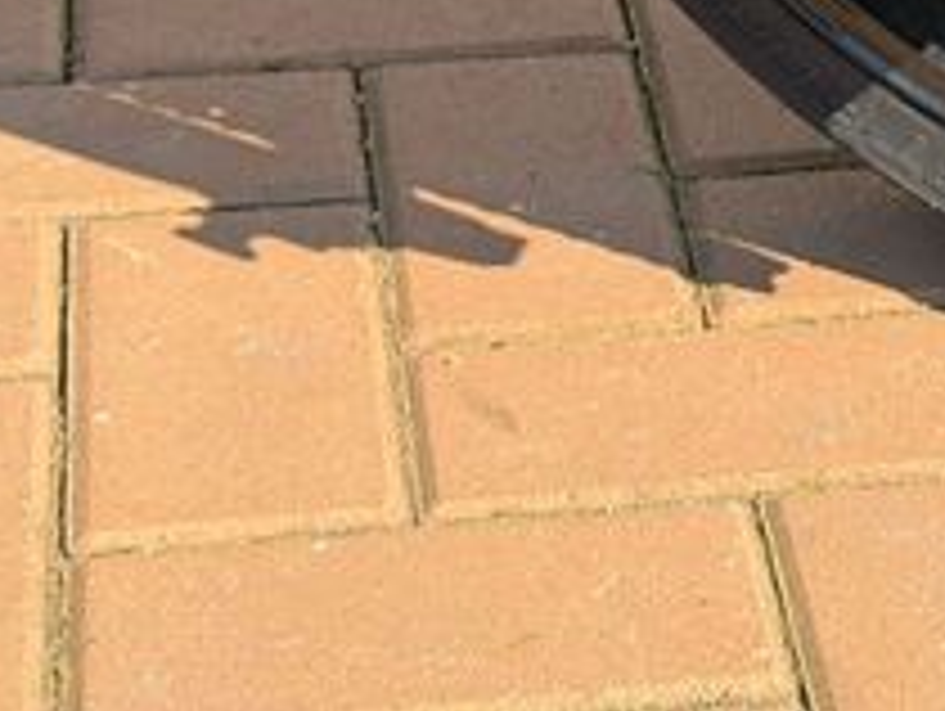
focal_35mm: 146
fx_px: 3990
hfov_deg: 13.3
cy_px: -292
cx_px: 1030
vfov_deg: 9.9
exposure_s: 1/1754
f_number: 1.78
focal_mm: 6.76
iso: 80
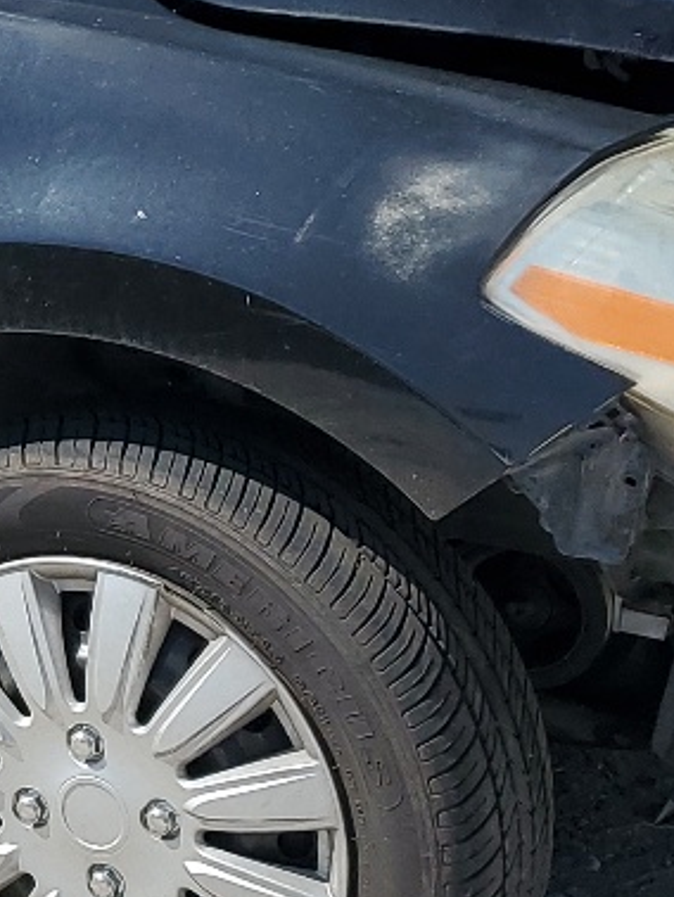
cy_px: 456
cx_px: -368
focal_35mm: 110
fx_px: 2852
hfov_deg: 12.7
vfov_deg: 17.9
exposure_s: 1/3333
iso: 50
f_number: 1.5
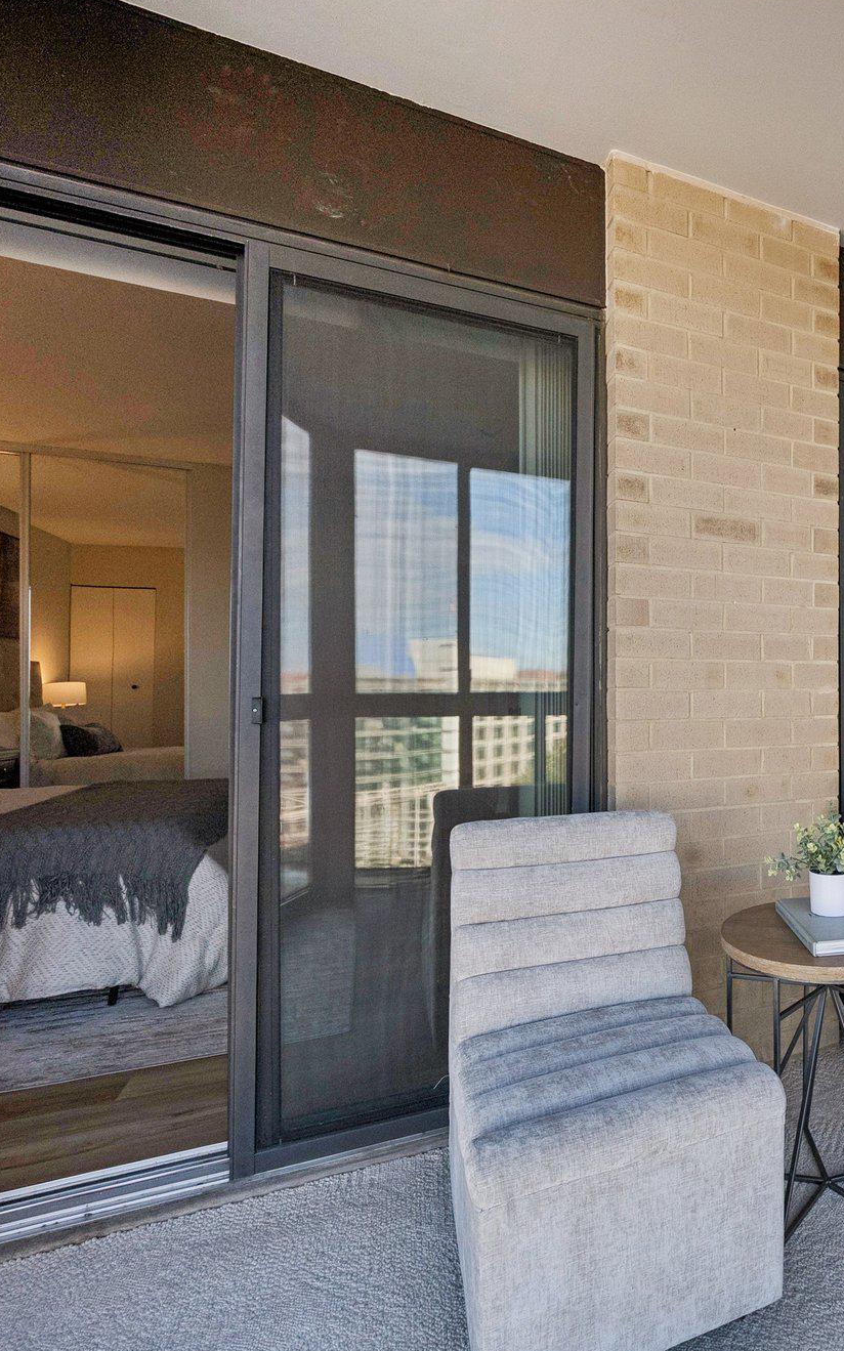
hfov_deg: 54.0
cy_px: 690
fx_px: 699
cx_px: 766
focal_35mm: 19
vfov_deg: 88.0
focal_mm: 12
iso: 640
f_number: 7.1
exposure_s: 1/400
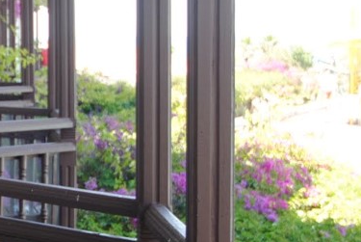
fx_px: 1104
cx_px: -100
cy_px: 114
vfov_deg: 12.5
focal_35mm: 110
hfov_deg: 17.5
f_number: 4.5
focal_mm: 24
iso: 200
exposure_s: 1/125
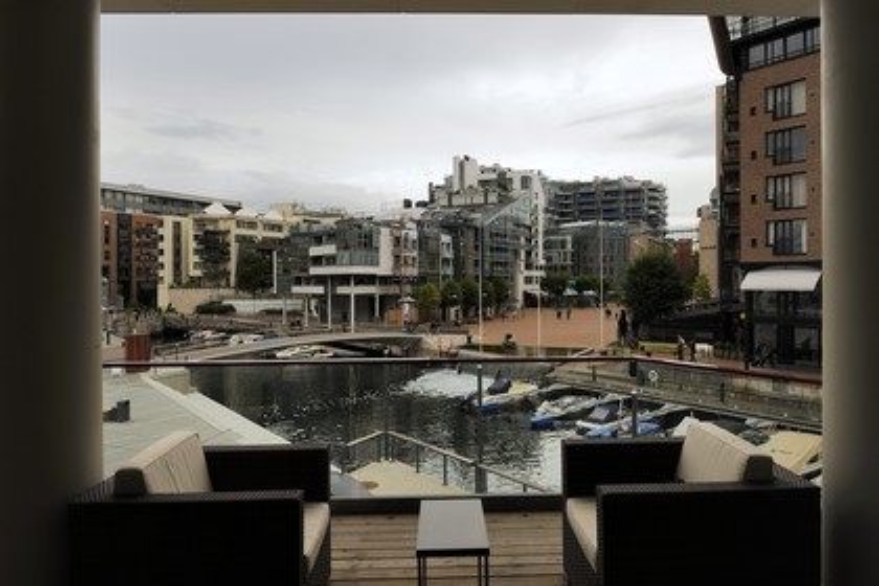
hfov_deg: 73.7
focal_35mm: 24
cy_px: 293
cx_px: 440
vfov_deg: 53.1
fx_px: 586
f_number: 14
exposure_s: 1/100
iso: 400
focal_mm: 24
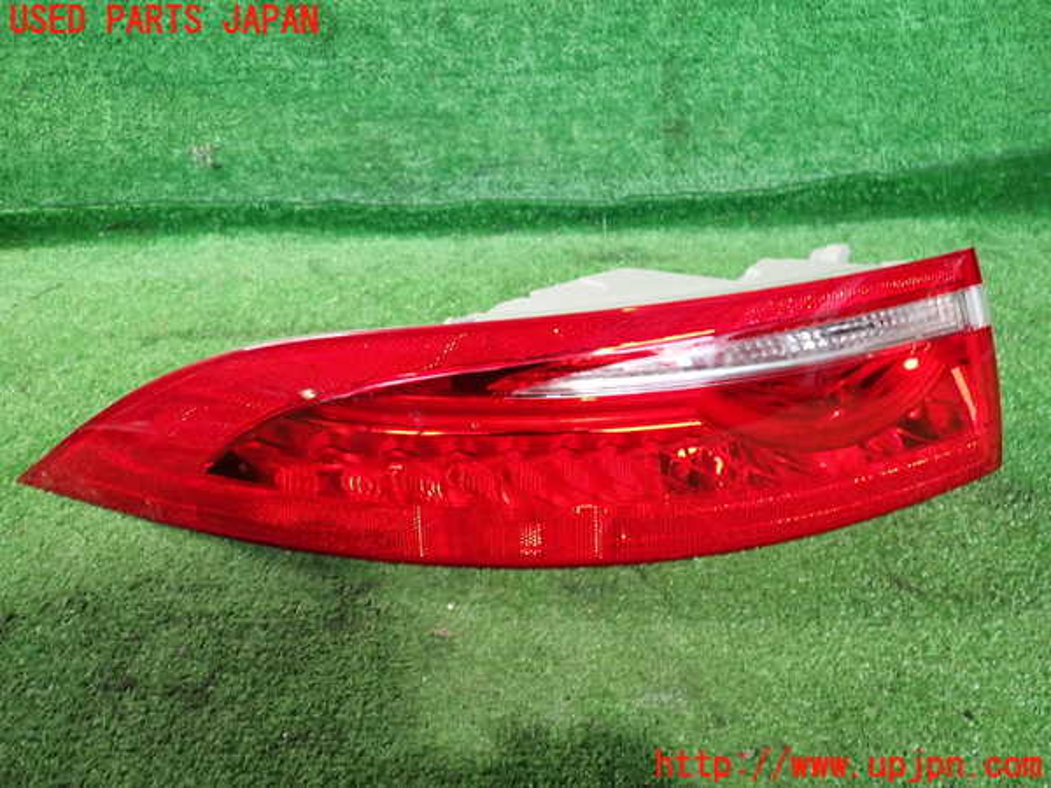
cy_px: 394
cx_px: 526
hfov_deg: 60.0
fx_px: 911
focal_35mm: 30
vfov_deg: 46.8
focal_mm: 5.4
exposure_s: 1/30
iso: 400
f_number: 2.3
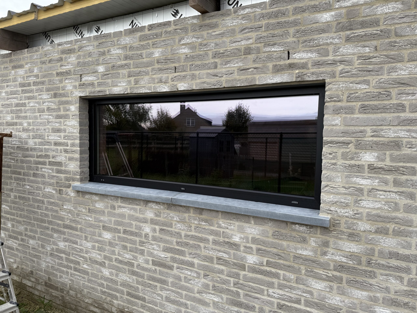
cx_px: 208
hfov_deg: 71.6
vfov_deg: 56.8
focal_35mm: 24
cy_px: 156
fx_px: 289
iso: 80
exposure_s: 1/728
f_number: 1.78
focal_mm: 6.76
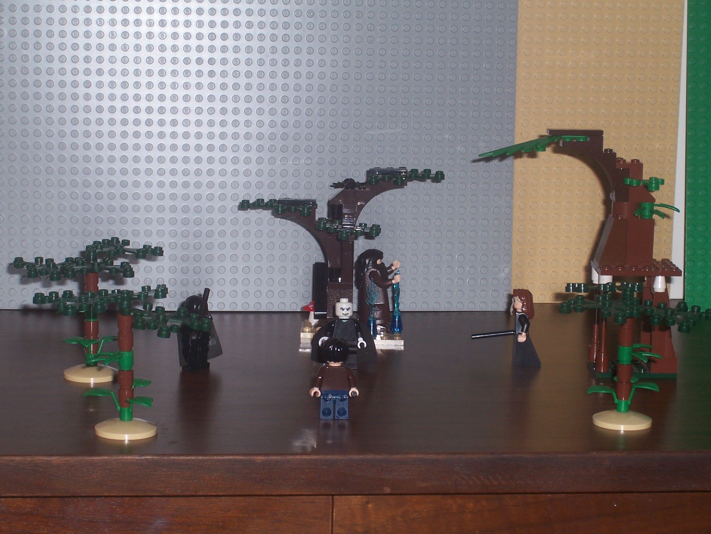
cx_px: 356
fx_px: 2095
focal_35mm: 102
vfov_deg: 14.5
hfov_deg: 19.3
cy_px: 267
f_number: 4.6
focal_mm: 16.8
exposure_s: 1/90
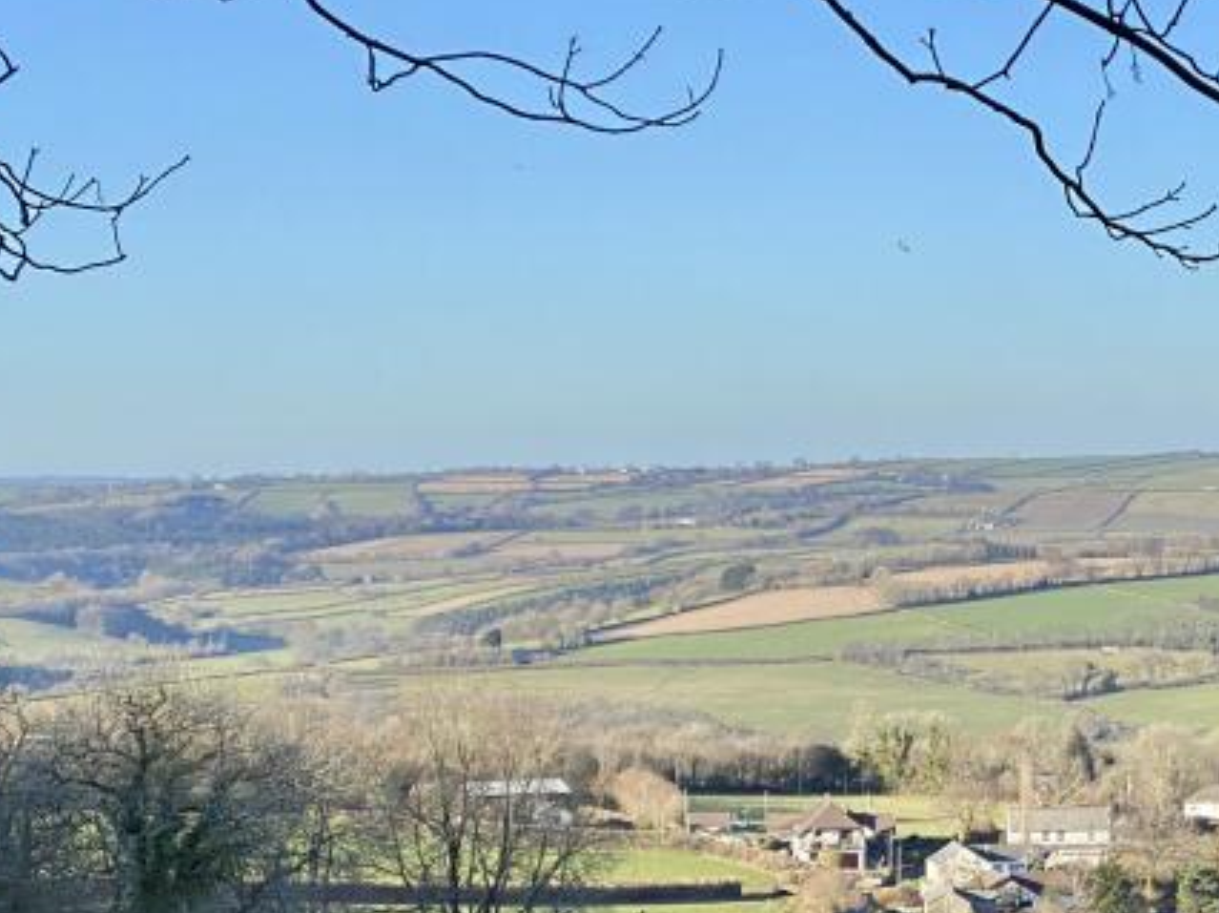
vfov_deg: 11.8
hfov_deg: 15.4
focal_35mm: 125
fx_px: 4399
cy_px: 621
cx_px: 1291
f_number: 2
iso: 20
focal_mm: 6
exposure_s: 1/1261
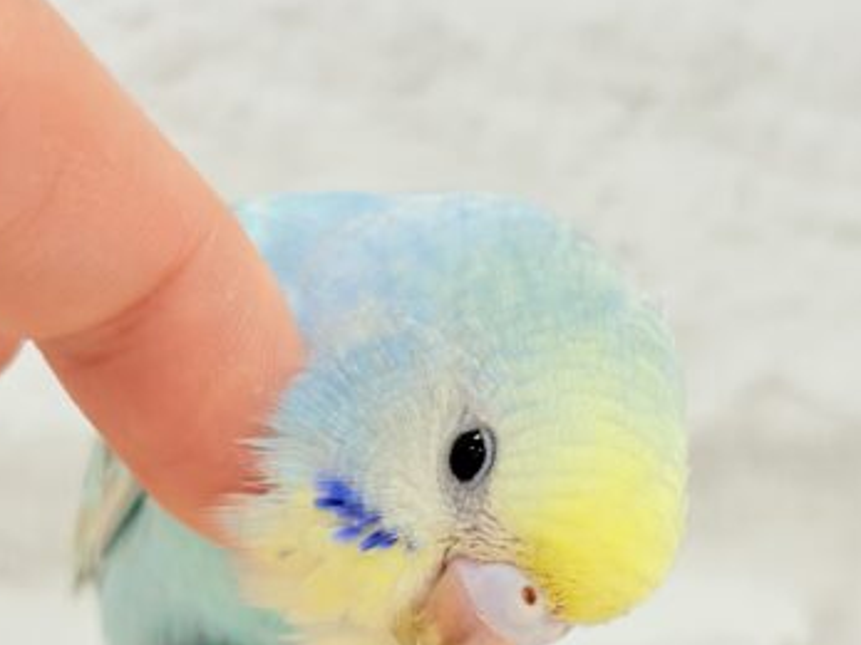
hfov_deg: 20.4
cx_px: 397
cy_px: 469
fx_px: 2387
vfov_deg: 15.3
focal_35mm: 96
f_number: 1.6
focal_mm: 5.96
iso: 100
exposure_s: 1/100
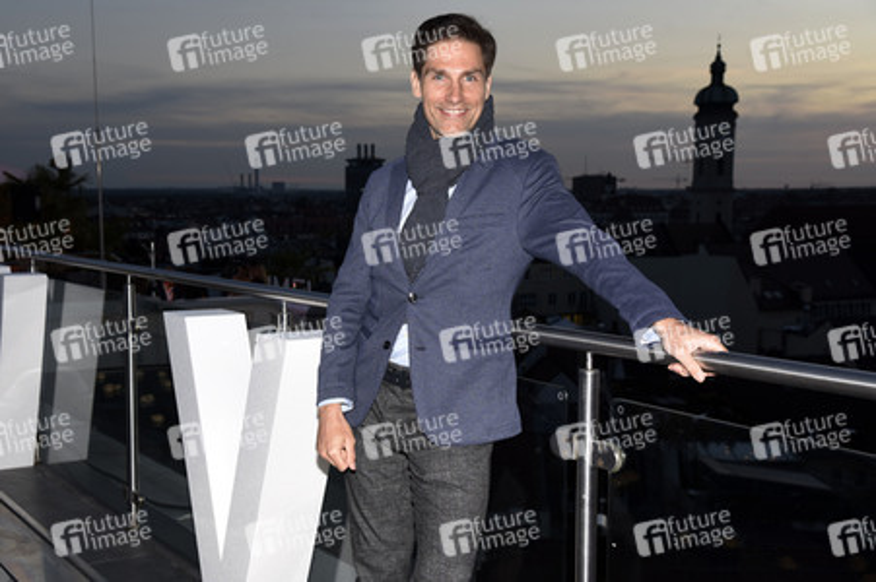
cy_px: 291
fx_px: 1070
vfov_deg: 30.5
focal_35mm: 44
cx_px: 438
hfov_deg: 44.5
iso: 500
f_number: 6.3
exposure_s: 1/125
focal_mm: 44
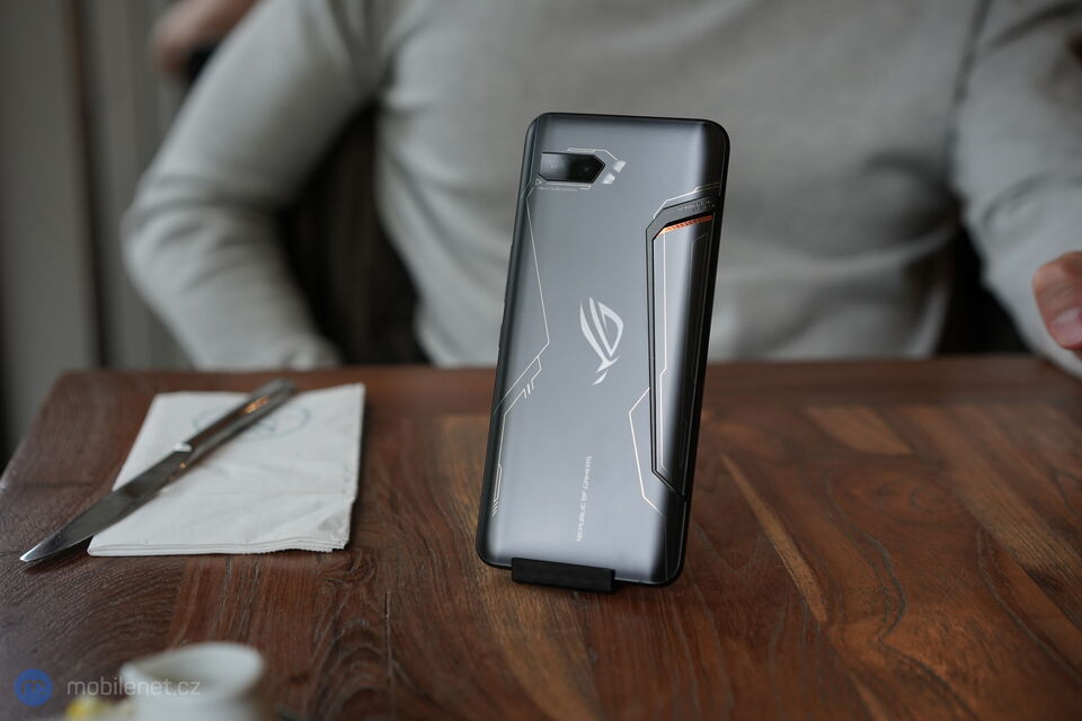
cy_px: 360
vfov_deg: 24.6
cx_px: 541
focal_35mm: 55
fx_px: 1653
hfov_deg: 36.2
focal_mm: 55
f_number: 3.5
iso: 1000
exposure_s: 1/160
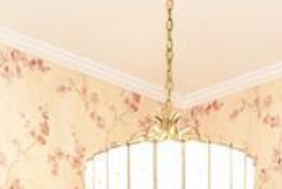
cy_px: 410
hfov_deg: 19.1
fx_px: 839
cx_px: 107
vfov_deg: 11.3
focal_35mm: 107
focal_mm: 18
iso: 800
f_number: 3.5
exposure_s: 1/60
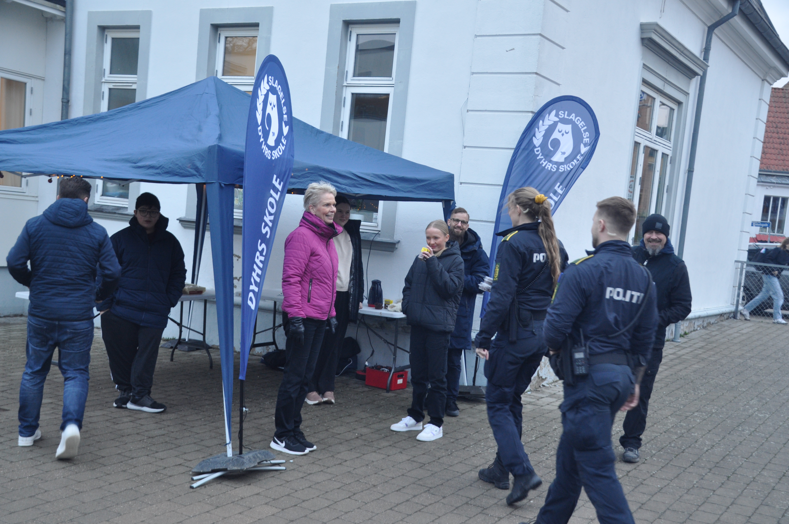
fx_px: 887
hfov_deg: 48.0
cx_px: 394
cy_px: 262
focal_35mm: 40
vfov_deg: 32.9
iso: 560
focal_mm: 27
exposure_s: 1/60
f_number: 4
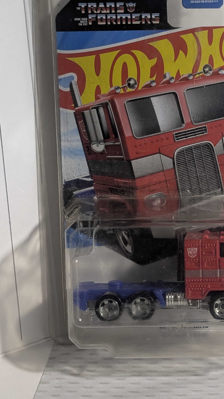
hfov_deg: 15.2
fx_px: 834
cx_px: 186
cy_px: 152
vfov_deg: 26.8
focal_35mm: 79
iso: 202
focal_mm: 6.9
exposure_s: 1/59.8
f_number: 1.68
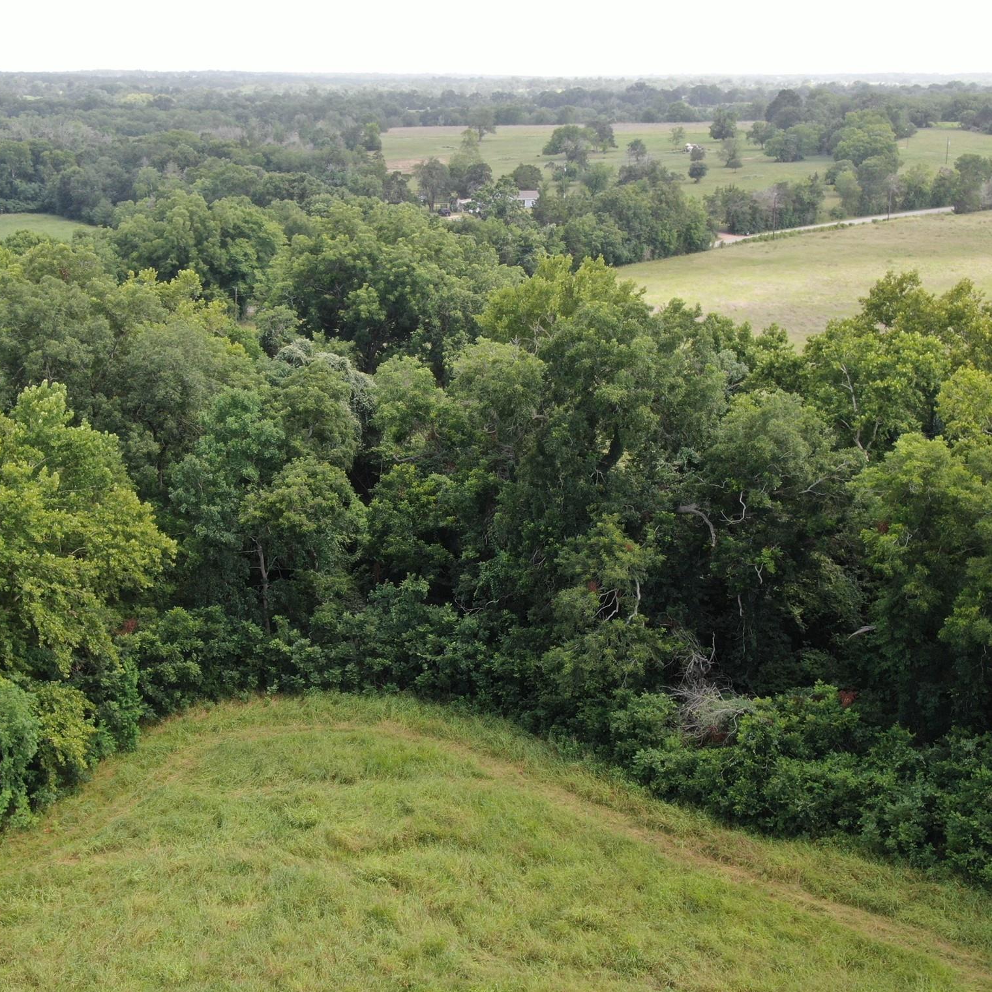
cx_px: 398
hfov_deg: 33.9
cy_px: 493
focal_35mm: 50
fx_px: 1621
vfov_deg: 34.0
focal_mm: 7.23
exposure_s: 1/200
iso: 100
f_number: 3.5
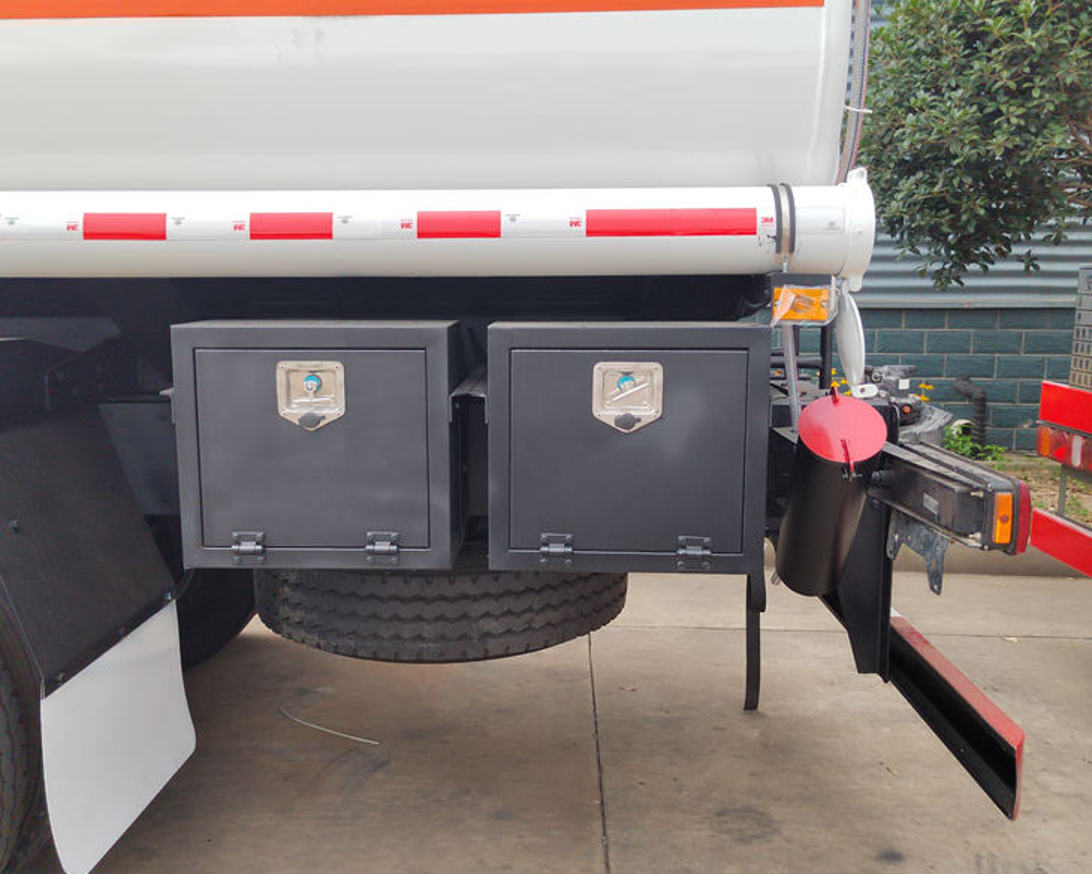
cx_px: 515
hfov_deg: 57.1
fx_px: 1002
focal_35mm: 31
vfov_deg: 47.1
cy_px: 434
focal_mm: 5.52
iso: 497
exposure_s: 1/100
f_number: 1.9
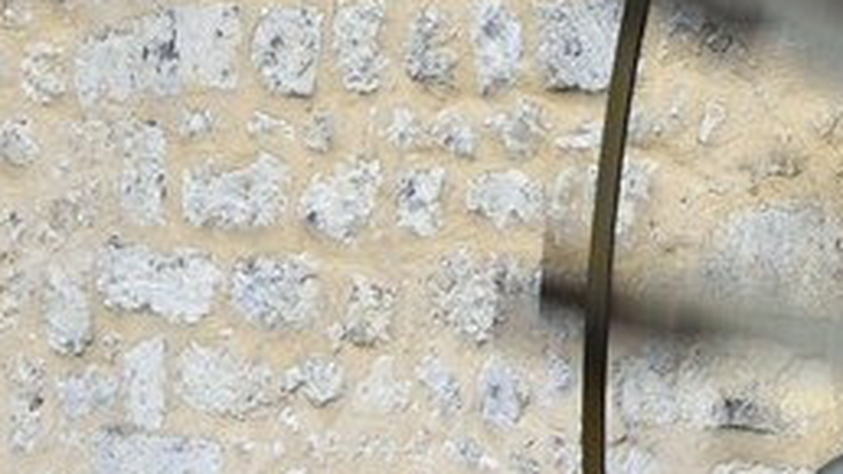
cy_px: 347
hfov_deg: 9.0
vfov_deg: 6.2
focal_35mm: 195
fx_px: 4358
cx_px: 2529
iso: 100
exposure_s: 1/20
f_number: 22
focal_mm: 30
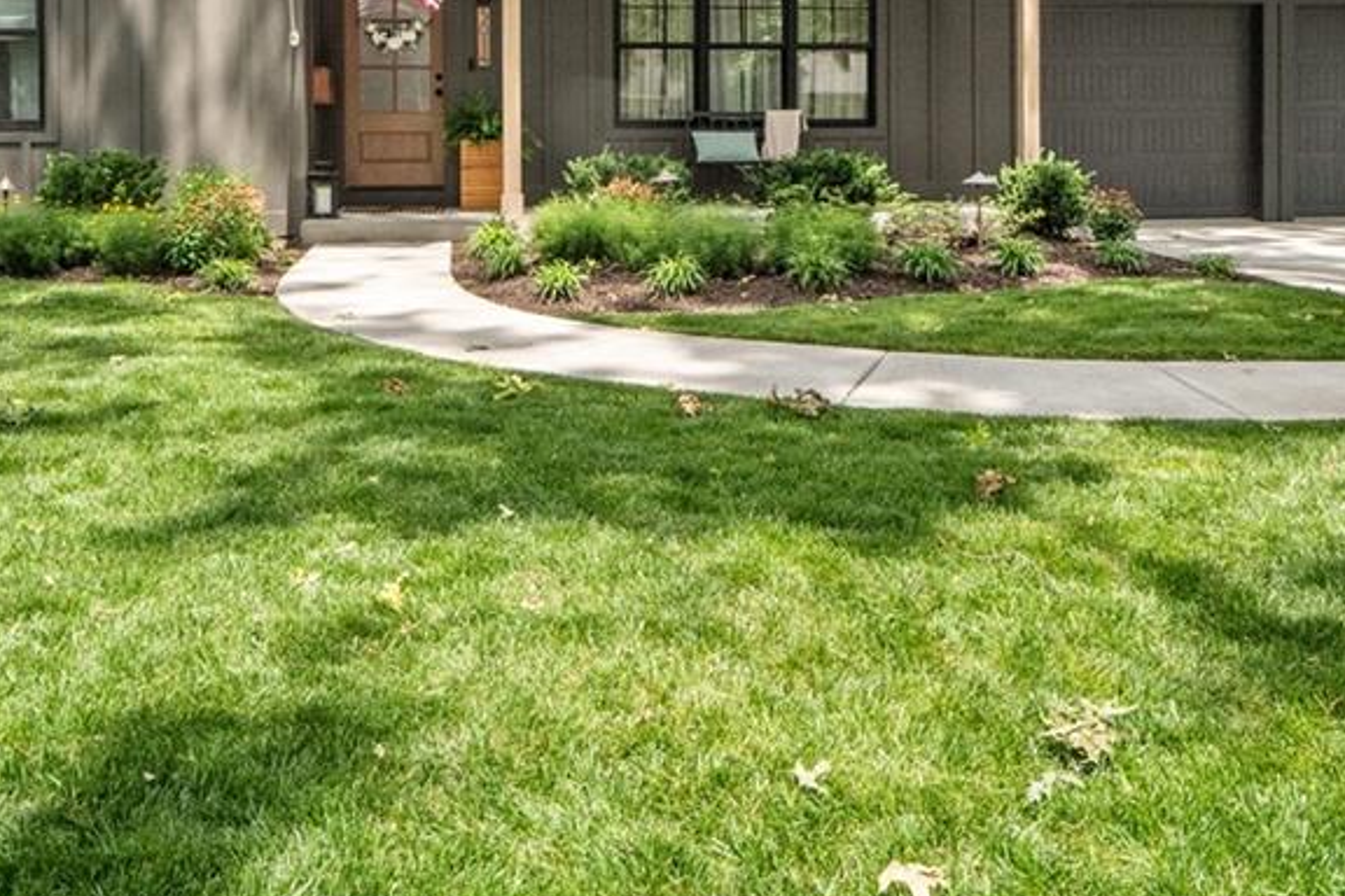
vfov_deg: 38.8
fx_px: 1195
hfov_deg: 58.7
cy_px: 121
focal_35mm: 32
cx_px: 663
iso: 400
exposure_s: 1/500
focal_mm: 9
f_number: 8
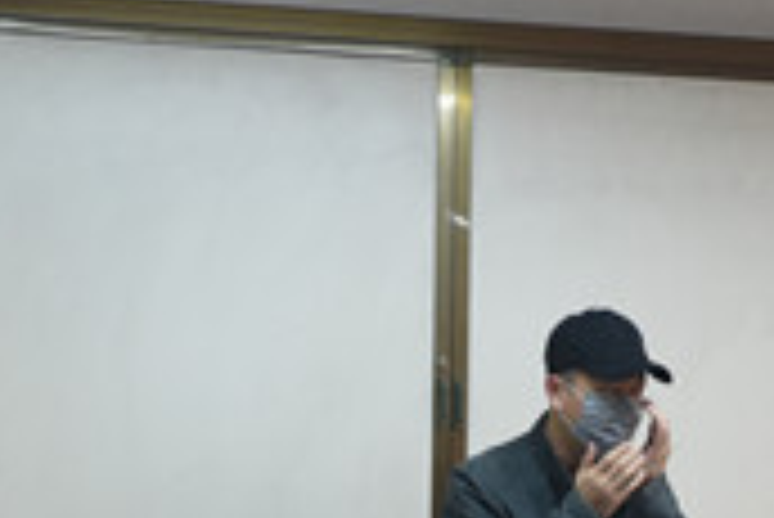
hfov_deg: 9.2
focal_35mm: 224
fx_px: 4820
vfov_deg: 6.1
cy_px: 669
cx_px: 500
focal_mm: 70
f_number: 4
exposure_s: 1/200
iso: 1800
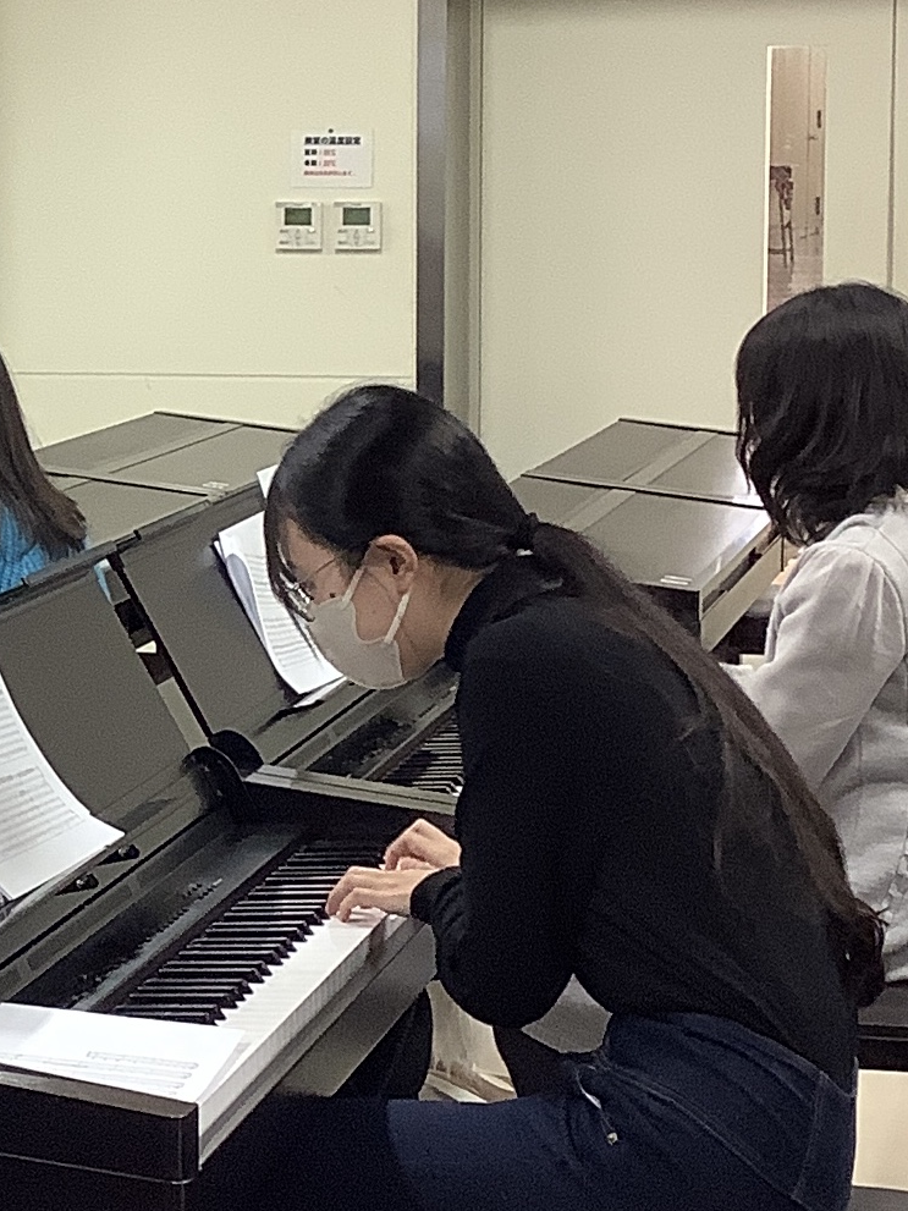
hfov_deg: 17.7
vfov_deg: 23.7
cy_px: 116
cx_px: -130
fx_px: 2799
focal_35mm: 80
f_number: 2.4
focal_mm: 3.3
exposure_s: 1/50
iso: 100
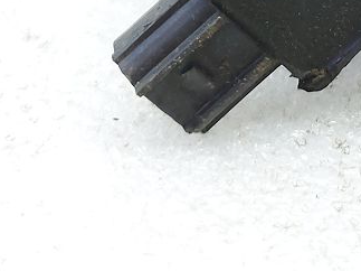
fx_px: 1074
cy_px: -204
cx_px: 370
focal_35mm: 103
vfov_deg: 13.1
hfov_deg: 18.5
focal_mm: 5.23
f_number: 1.8
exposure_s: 1/50
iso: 160
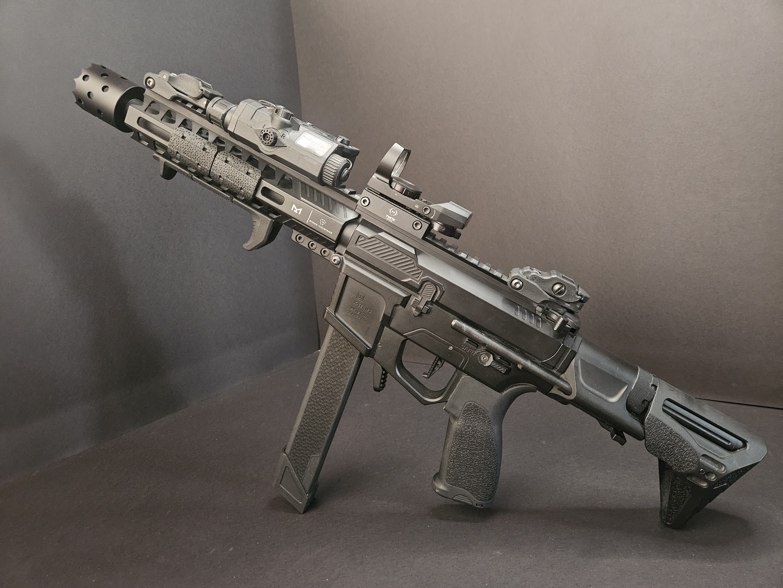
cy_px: 294
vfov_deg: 58.9
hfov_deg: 73.9
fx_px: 520
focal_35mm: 23
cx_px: 392
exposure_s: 1/25
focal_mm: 5.4
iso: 1250
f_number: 1.8
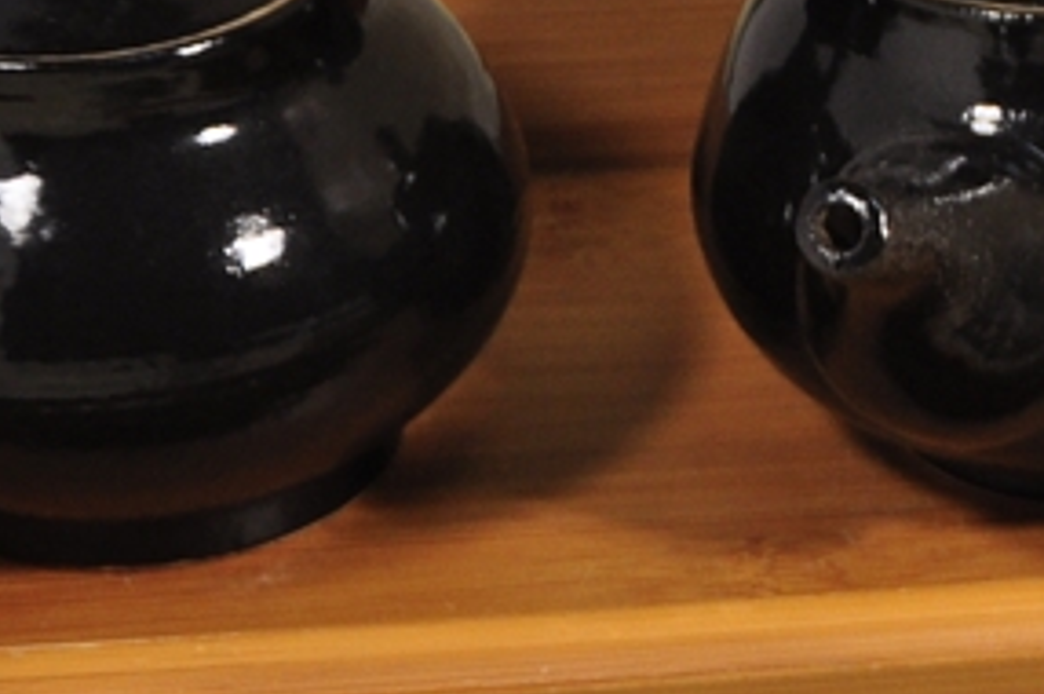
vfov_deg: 4.2
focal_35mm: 327
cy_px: 981
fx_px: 9472
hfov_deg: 6.1
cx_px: 2055
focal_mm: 52
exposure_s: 1/200
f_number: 5.6
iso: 640
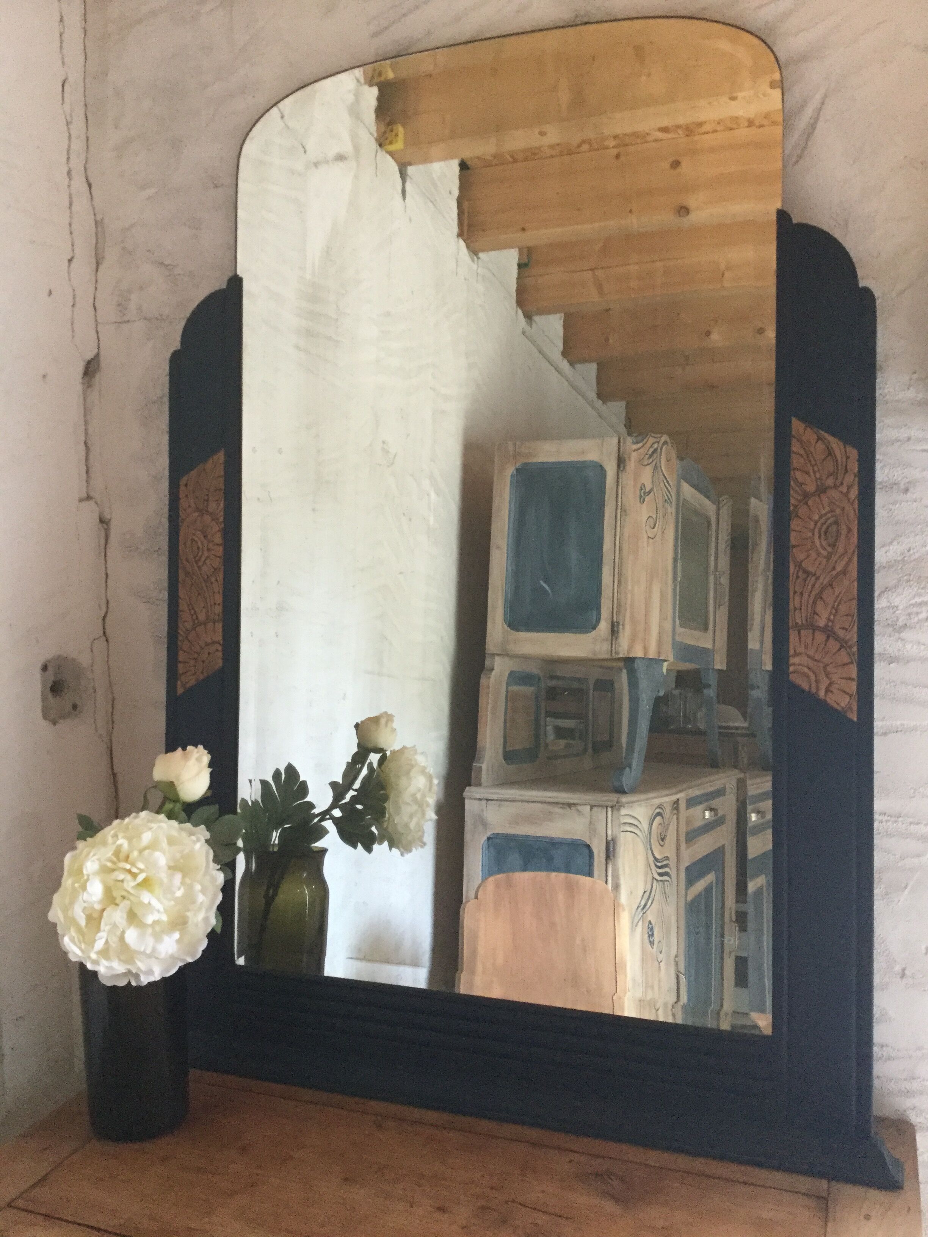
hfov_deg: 45.4
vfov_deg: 58.4
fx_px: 1108
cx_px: 464
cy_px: 618
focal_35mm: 31
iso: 200
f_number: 2.4
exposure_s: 1/33
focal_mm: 3.3
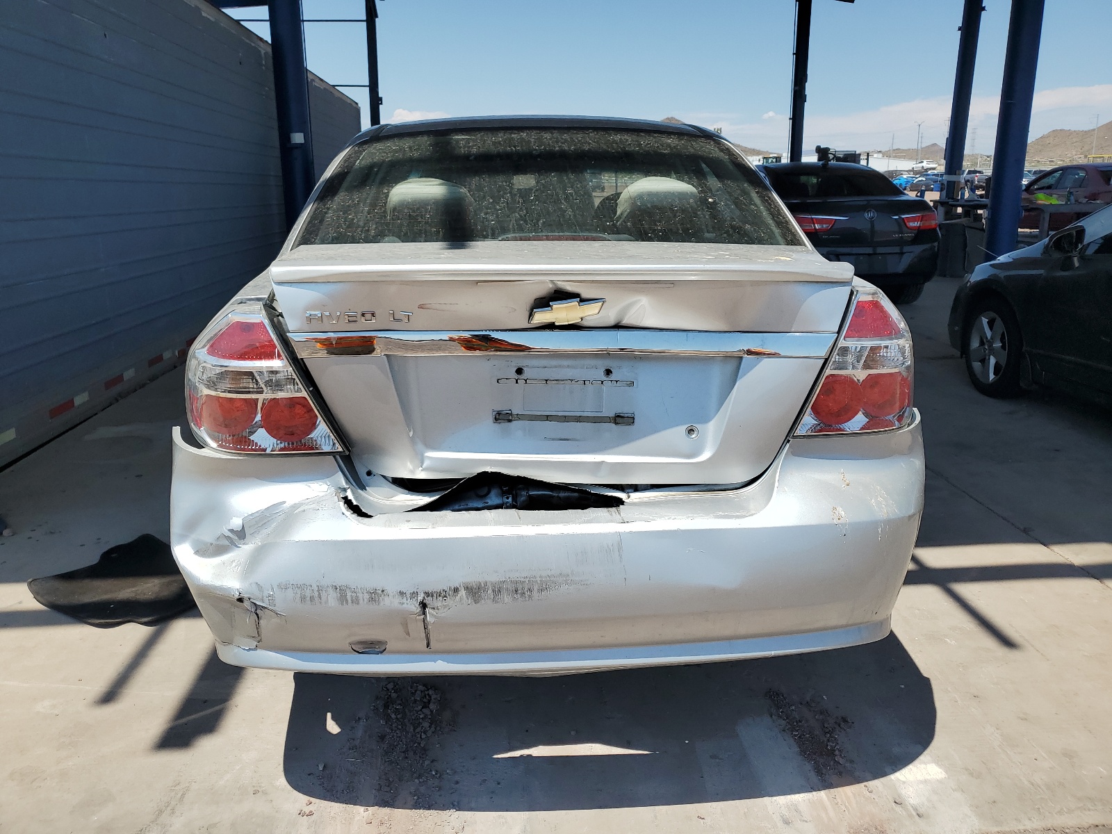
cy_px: 417
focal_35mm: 26
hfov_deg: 67.3
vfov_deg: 53.1
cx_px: 556
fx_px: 835
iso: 50
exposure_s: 1/5000
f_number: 1.5
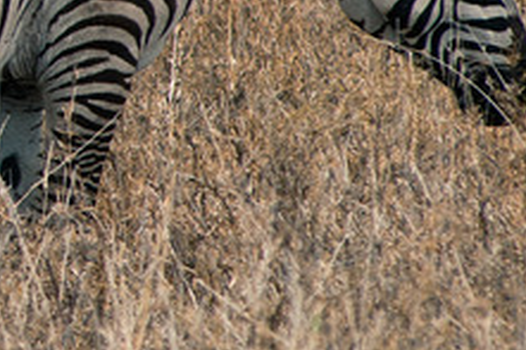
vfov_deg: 1.1
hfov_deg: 1.6
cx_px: -512
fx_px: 19038
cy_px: -160
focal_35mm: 1304
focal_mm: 200
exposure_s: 1/400
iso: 200
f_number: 7.1
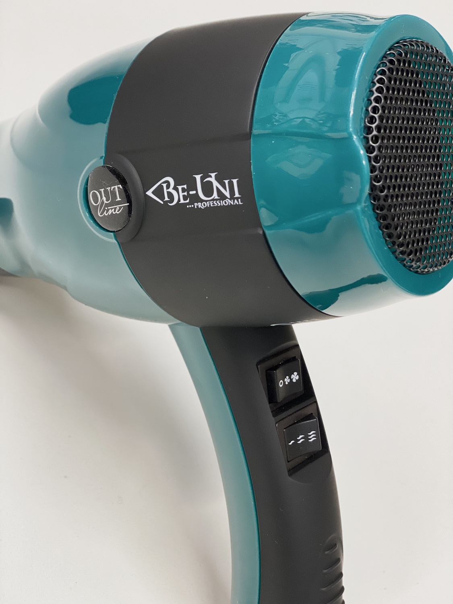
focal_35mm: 52
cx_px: 226
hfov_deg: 28.0
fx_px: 907
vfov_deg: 36.8
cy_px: 302
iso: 160
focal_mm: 6
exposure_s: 1/100
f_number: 2
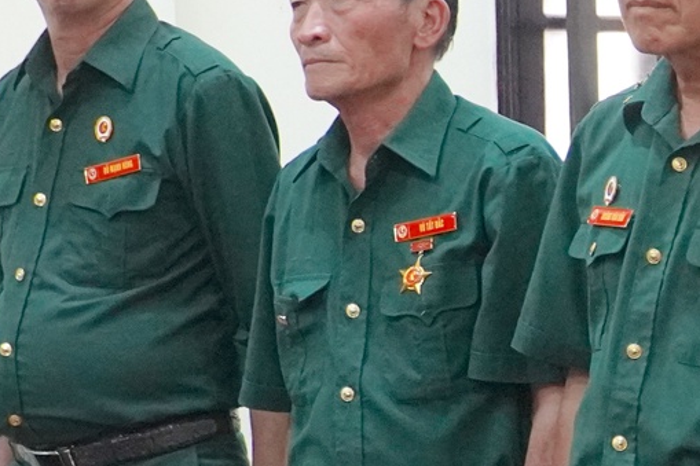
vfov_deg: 8.0
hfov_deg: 11.7
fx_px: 3323
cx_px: 948
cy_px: 314
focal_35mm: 171
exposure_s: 1/160
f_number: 4
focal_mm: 29
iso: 5000
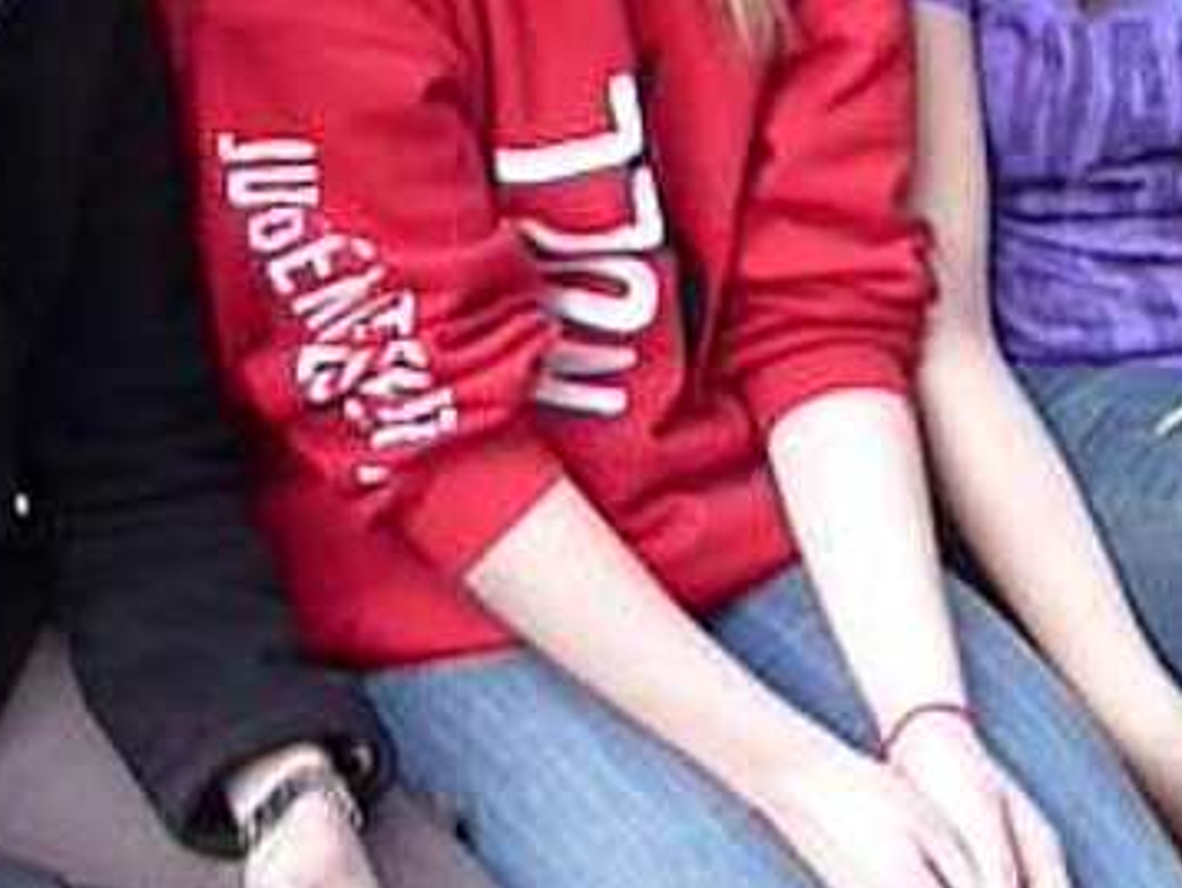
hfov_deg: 22.6
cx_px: 324
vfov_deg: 16.7
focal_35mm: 86
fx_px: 2938
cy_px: -56
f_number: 8
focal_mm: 5
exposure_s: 1/50
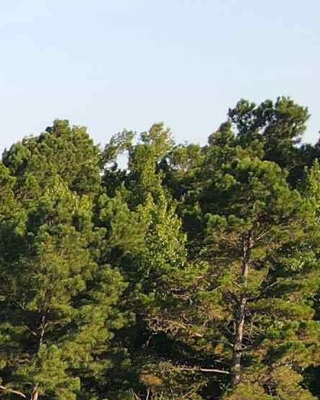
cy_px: 744
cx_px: -596
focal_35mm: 130
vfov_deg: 13.2
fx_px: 1539
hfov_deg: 9.6
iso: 110
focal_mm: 4.5
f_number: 2.8
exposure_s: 1/180
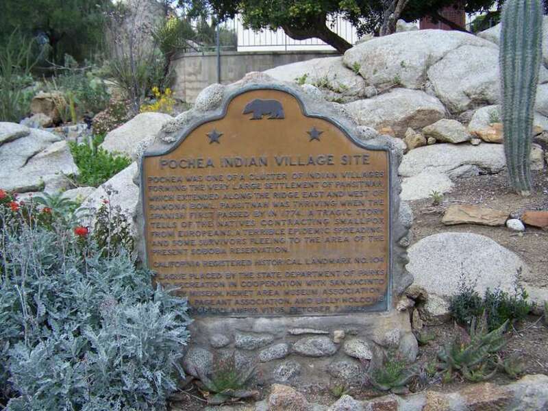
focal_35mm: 36
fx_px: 570
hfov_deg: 51.4
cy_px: 206
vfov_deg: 39.7
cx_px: 274
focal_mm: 5.85
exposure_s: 1/320
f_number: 2.8
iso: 64
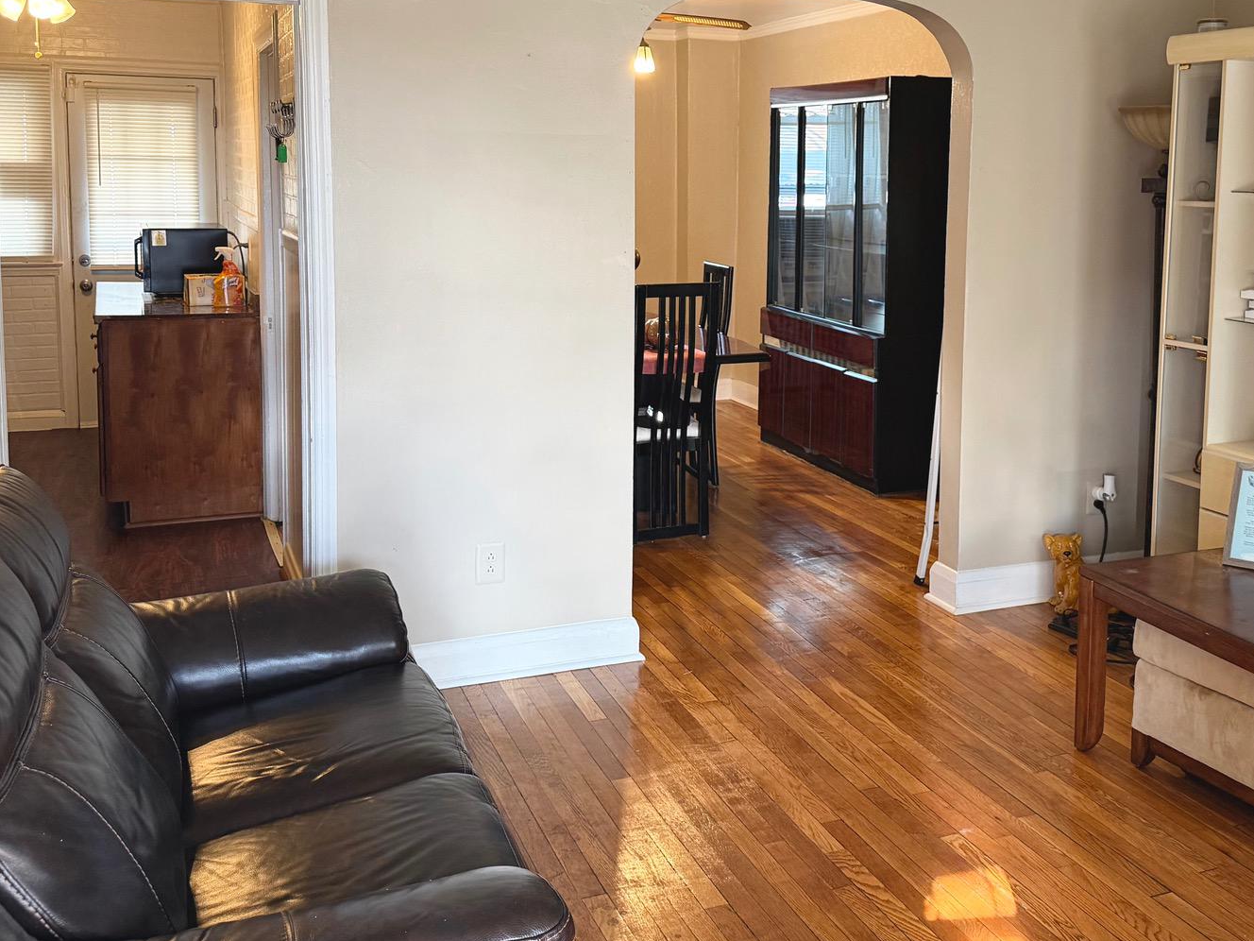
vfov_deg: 38.3
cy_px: 325
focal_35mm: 37
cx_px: 739
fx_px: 1340
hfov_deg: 49.9
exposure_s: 1/60
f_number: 1.78
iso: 250
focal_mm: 6.76
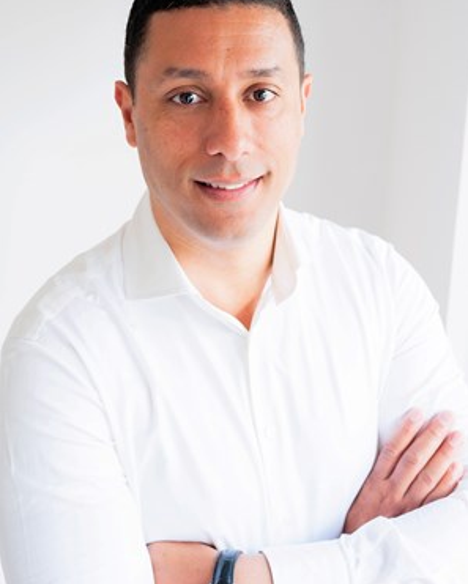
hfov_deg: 26.7
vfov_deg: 32.9
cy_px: 238
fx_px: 986
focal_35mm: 57
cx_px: 235
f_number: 5.6
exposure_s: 1/125
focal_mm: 50
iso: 800
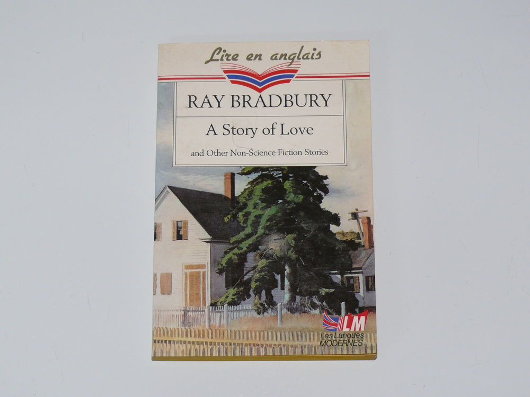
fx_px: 1393
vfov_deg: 16.2
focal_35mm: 91
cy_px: 198
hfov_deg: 21.5
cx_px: 265
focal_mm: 14.2
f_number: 3.2
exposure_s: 1/30
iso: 100
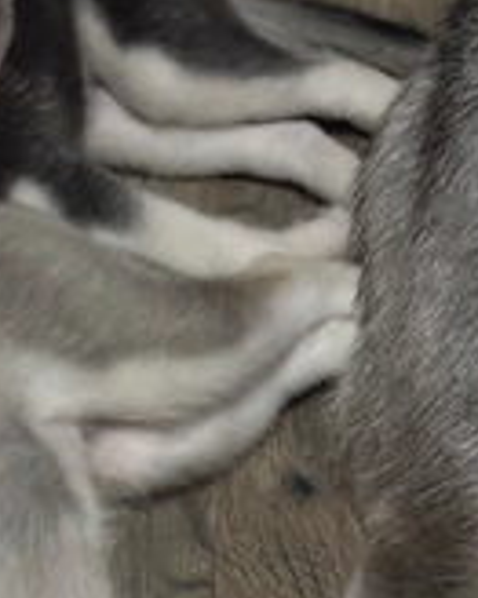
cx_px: 22
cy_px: 572
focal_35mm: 124
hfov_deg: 12.3
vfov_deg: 15.3
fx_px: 2195
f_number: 1.6
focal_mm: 5.96
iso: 400
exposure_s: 1/20
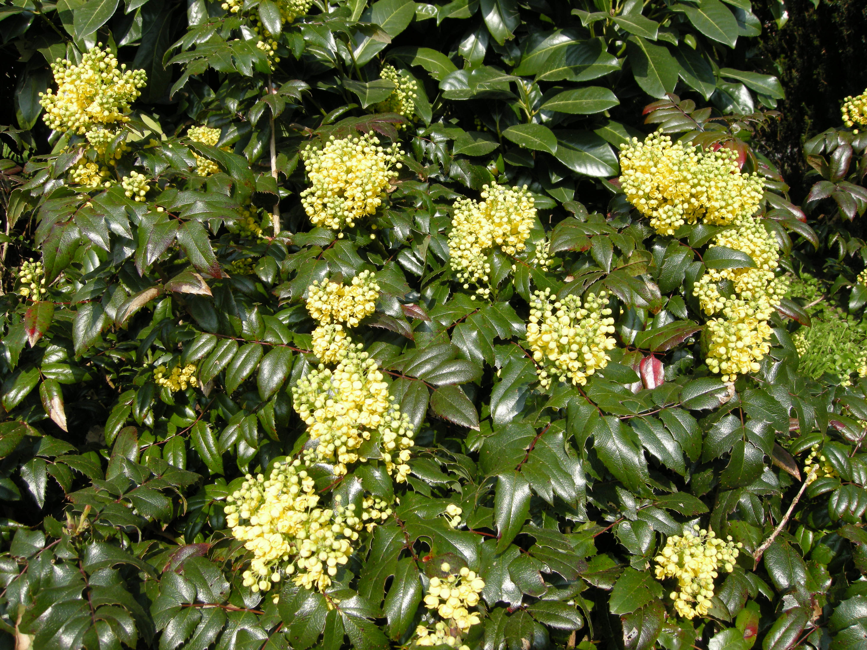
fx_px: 877
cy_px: 325
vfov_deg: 40.7
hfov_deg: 52.6
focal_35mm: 35
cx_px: 434
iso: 64
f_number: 4.8
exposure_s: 1/189
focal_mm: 7.5
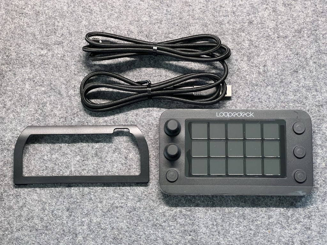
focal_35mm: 77
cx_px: 164
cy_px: 122
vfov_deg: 19.1
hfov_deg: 25.3
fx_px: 727
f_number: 2.8
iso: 640
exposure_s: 1/60
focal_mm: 9
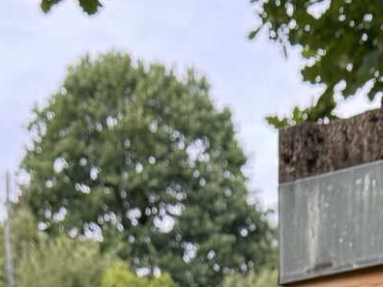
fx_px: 1715
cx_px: 291
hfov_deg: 12.7
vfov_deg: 8.3
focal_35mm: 155
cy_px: 823
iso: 64
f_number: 1.78
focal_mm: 6.76
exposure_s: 1/152
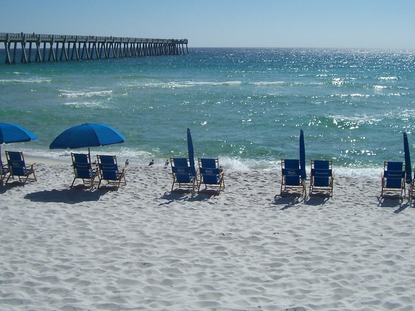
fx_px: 575
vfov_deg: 30.0
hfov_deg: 39.6
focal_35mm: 48
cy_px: 94
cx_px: 225
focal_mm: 5.6
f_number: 5.6
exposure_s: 1/1500
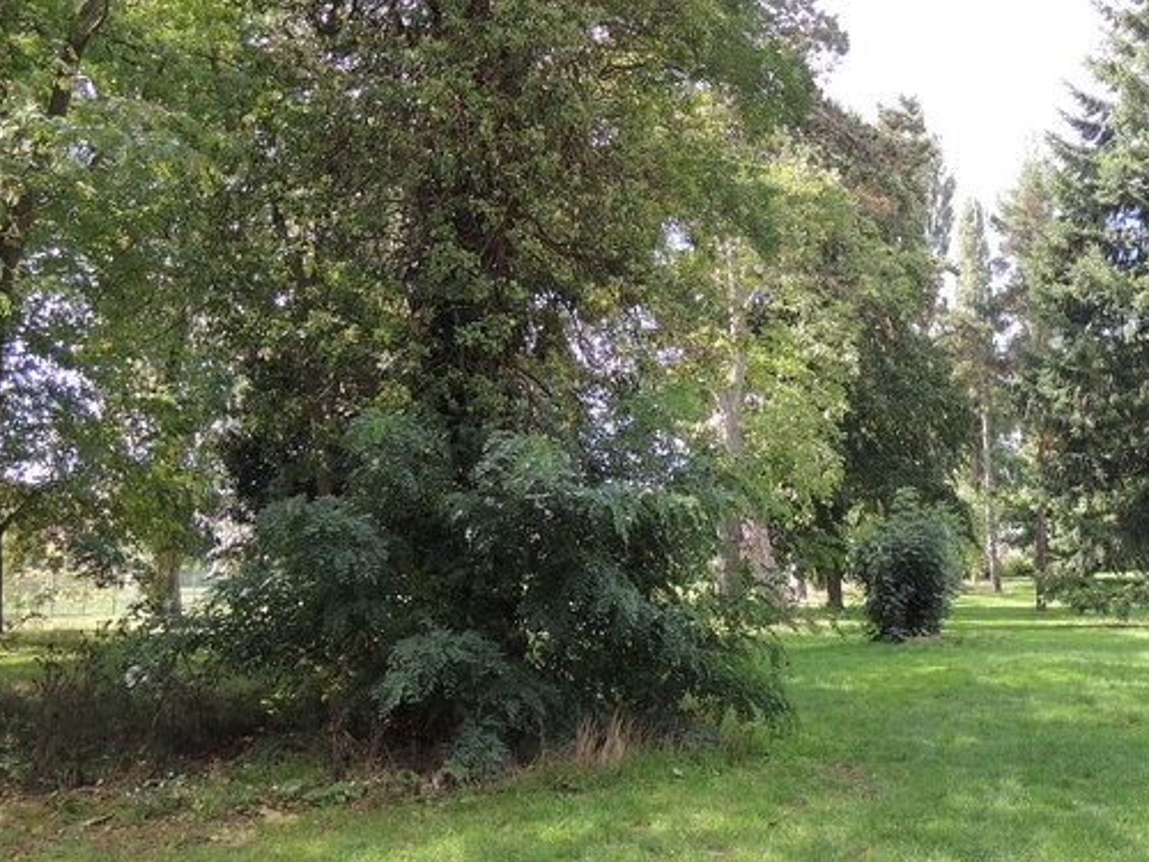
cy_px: 395
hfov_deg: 38.3
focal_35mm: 48
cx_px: 905
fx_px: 1593
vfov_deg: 30.3
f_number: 3.1
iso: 100
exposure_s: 1/160
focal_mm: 5.3
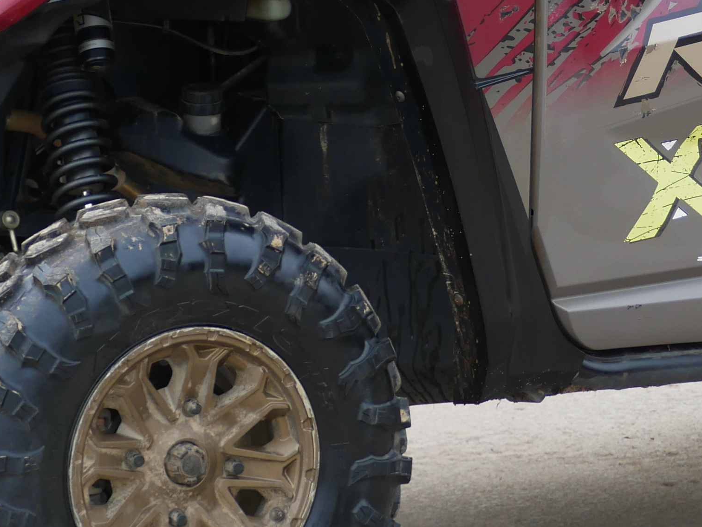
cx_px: 571
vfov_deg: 6.1
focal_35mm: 243
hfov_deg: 8.1
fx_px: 4930
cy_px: -25
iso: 200
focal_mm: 40
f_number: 4
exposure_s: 1/100
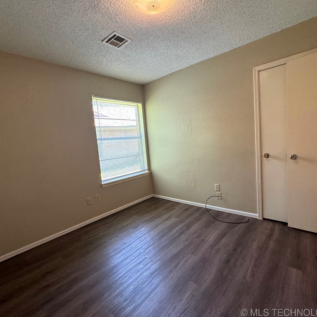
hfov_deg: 84.0
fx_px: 176
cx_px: 162
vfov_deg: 84.0
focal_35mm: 17
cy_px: 159
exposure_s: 1/120
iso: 250
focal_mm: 2.22
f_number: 2.2
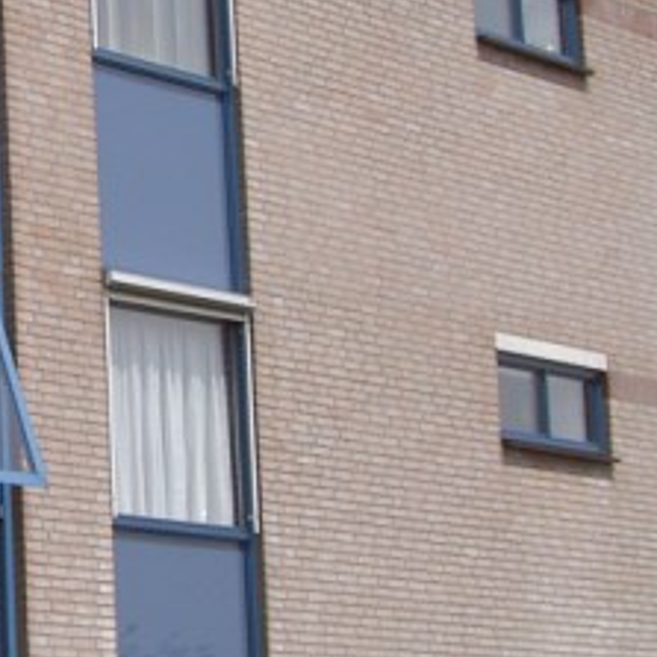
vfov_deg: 11.0
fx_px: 3393
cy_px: 180
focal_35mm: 158
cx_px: -468
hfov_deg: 10.5
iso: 50
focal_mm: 8
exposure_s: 1/500
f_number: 4.7
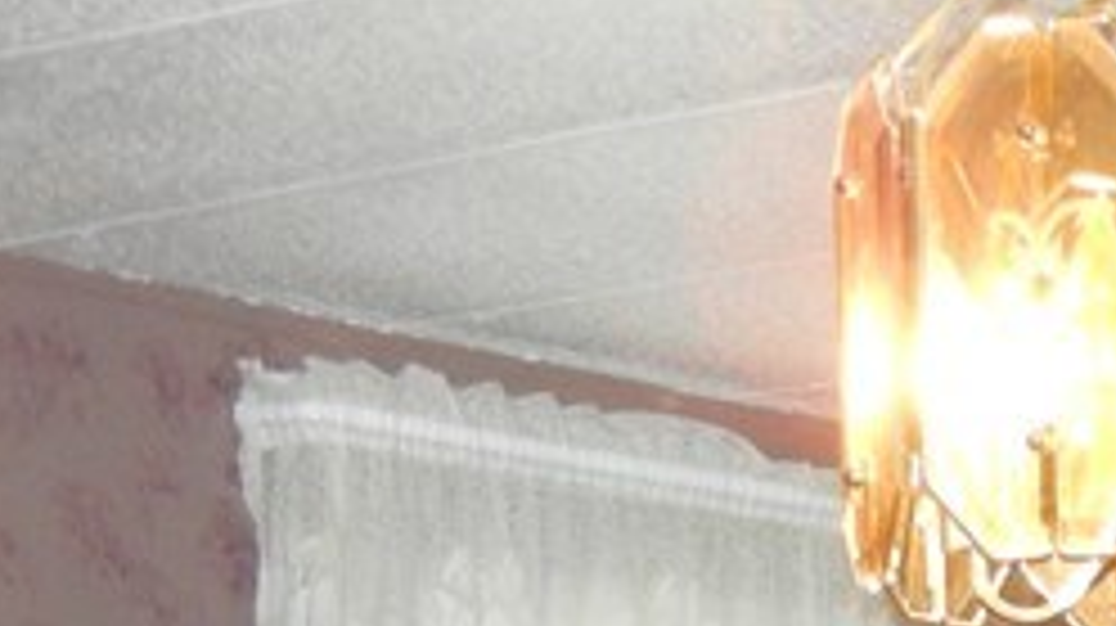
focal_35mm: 135
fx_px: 3991
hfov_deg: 14.3
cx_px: 1908
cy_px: 1567
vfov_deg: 8.2
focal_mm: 5.4
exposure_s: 1/30
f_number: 3.5
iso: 454
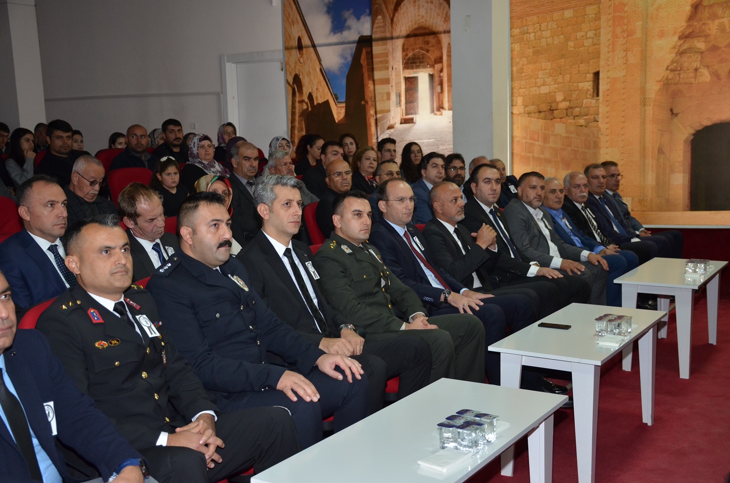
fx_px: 910
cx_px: 365
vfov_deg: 29.7
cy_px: 242
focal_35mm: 45
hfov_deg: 43.7
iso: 800
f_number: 4
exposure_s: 1/60
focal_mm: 30
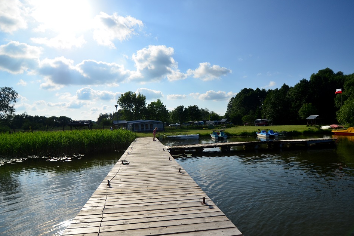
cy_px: 118
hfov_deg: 82.5
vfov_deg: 60.6
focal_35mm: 21
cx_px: 183
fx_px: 202
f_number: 4
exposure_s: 1/8000
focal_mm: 13
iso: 280
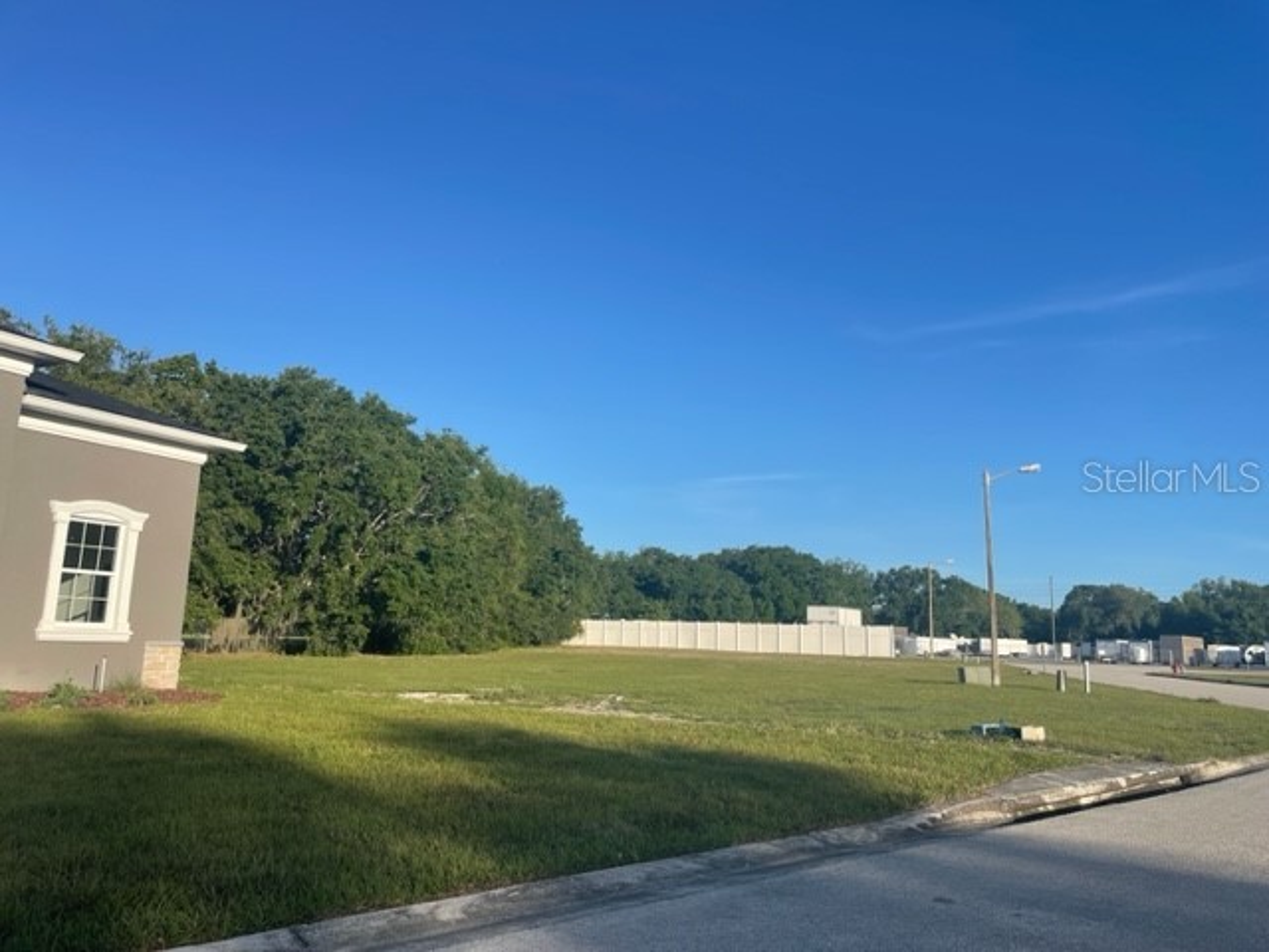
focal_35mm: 26
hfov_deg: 67.3
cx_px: 634
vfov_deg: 53.1
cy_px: 476
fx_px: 953
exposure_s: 1/2747
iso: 32
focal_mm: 4.2
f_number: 1.6
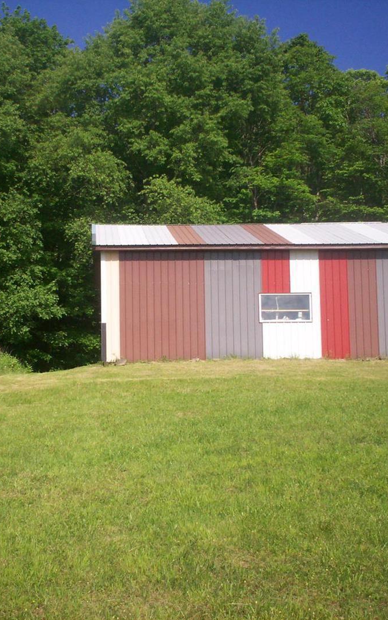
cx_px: 113
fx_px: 862
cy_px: 311
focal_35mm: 51
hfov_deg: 25.2
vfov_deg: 39.6
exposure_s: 1/639
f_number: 4.5
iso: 100
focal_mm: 6
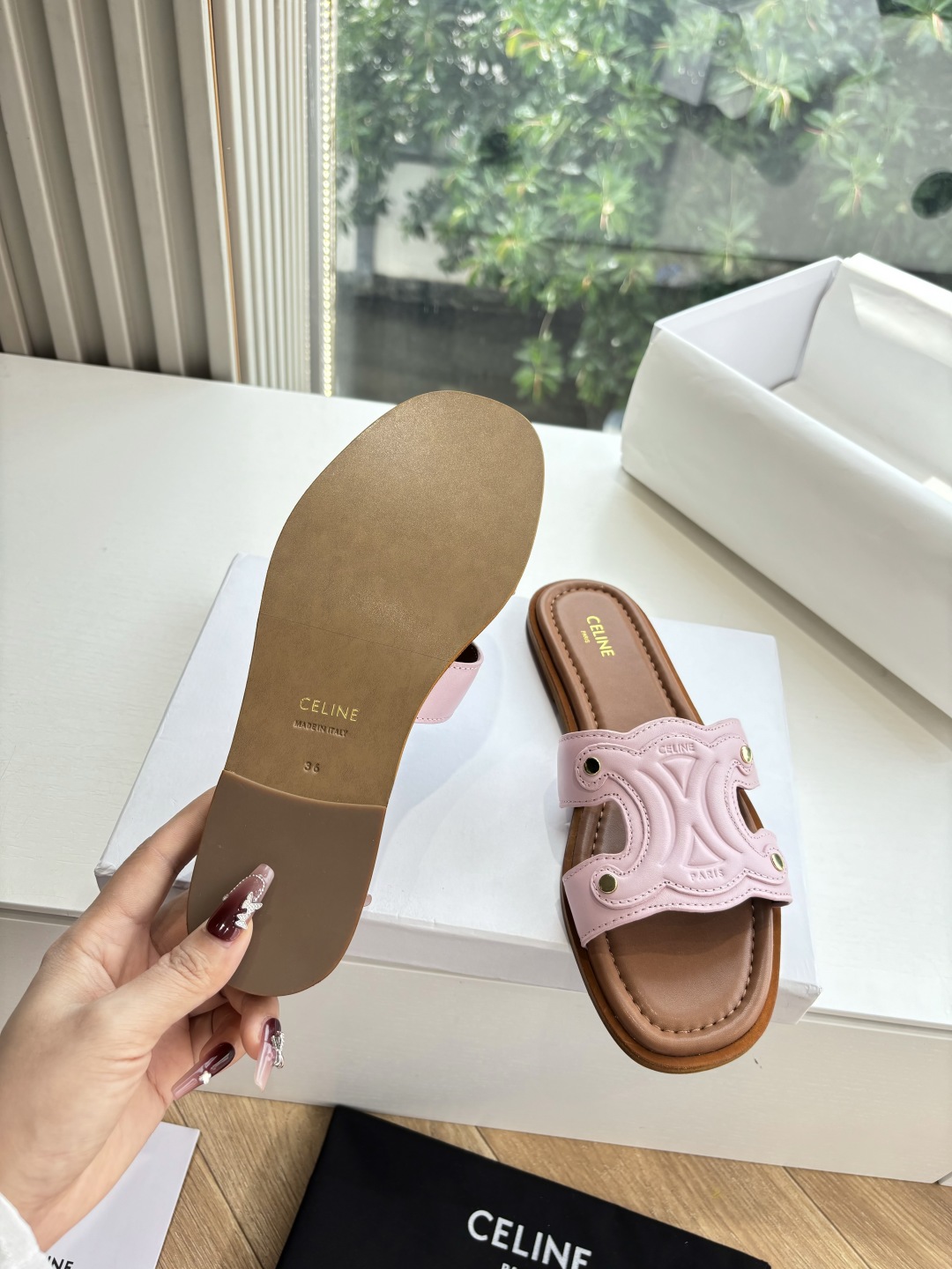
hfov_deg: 53.1
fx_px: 953
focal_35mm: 26
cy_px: 634
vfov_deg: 67.3
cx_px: 476
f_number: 1.6
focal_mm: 5.96
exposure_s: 1/345
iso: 50
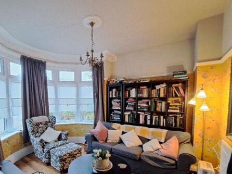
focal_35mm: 17
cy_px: 108
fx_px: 114
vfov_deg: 73.5
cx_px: 93
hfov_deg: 89.9
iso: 200
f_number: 2.2
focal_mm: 1.74
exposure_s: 1/50
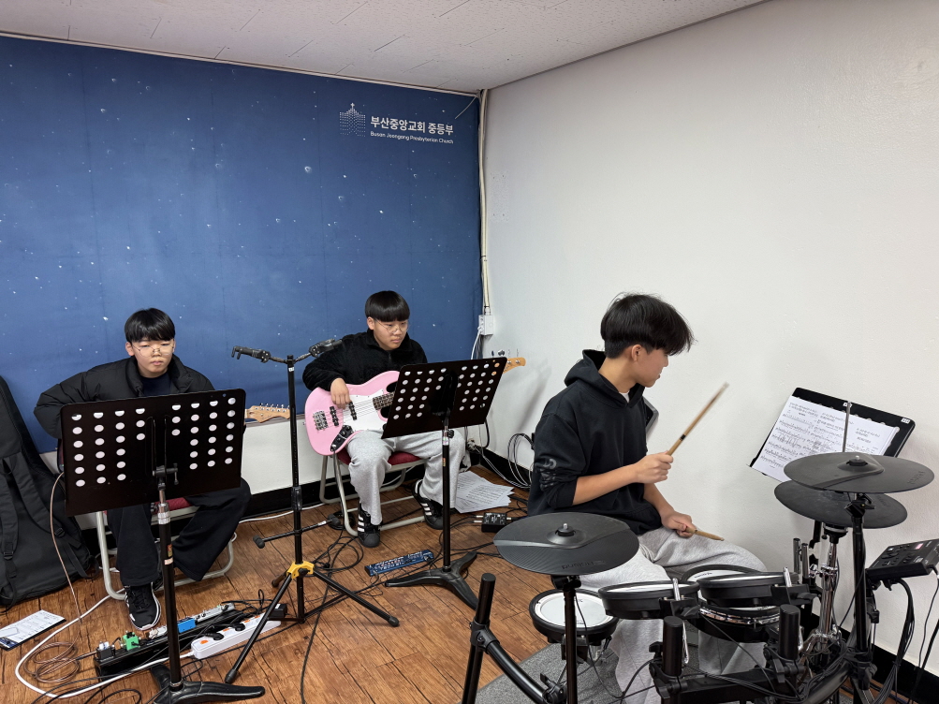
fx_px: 651
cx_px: 470
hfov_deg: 71.6
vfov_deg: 56.8
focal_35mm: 24
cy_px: 352
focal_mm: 6.76
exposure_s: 1/60
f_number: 1.78
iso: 200
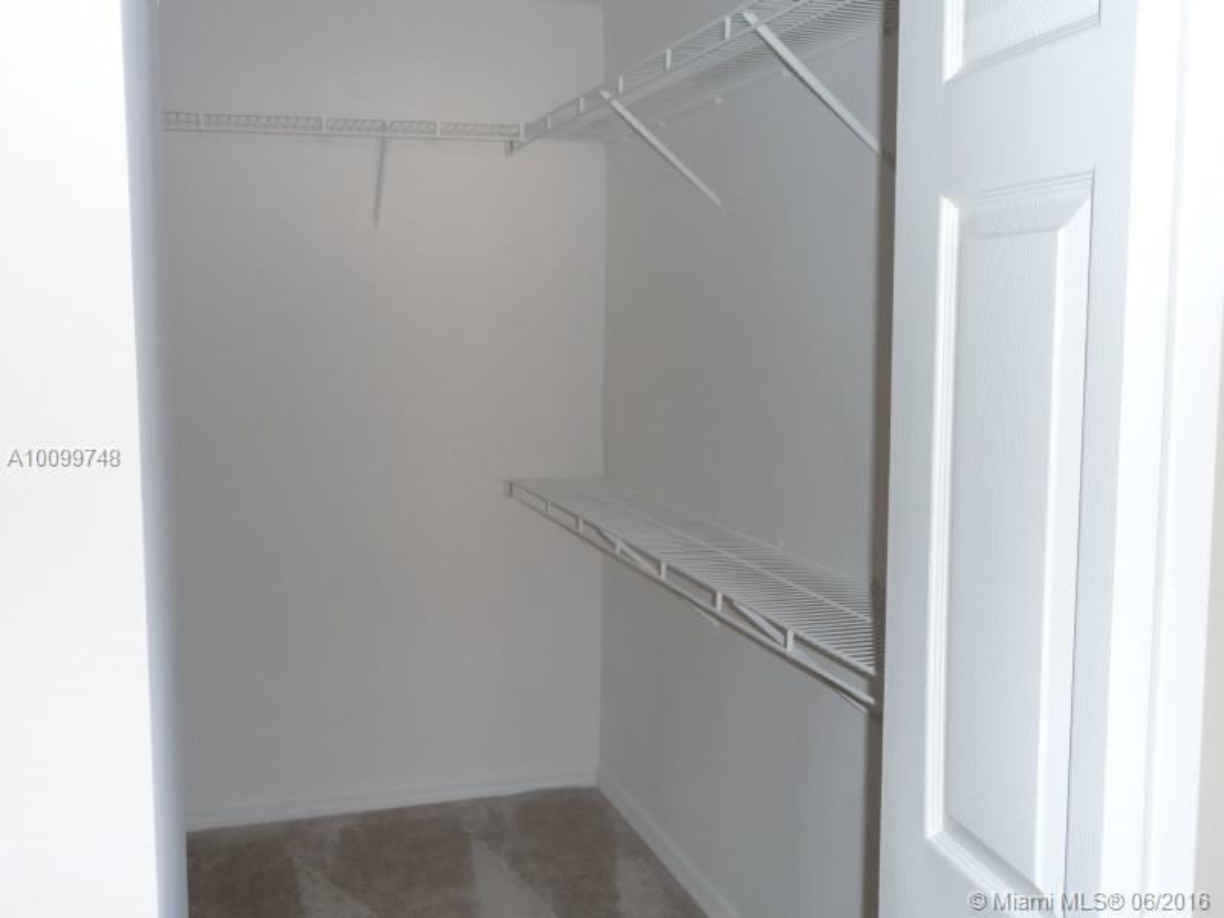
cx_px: 612
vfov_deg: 39.7
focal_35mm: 36
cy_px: 459
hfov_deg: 51.4
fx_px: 1273
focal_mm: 6
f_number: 3.7
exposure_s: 1/30
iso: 125
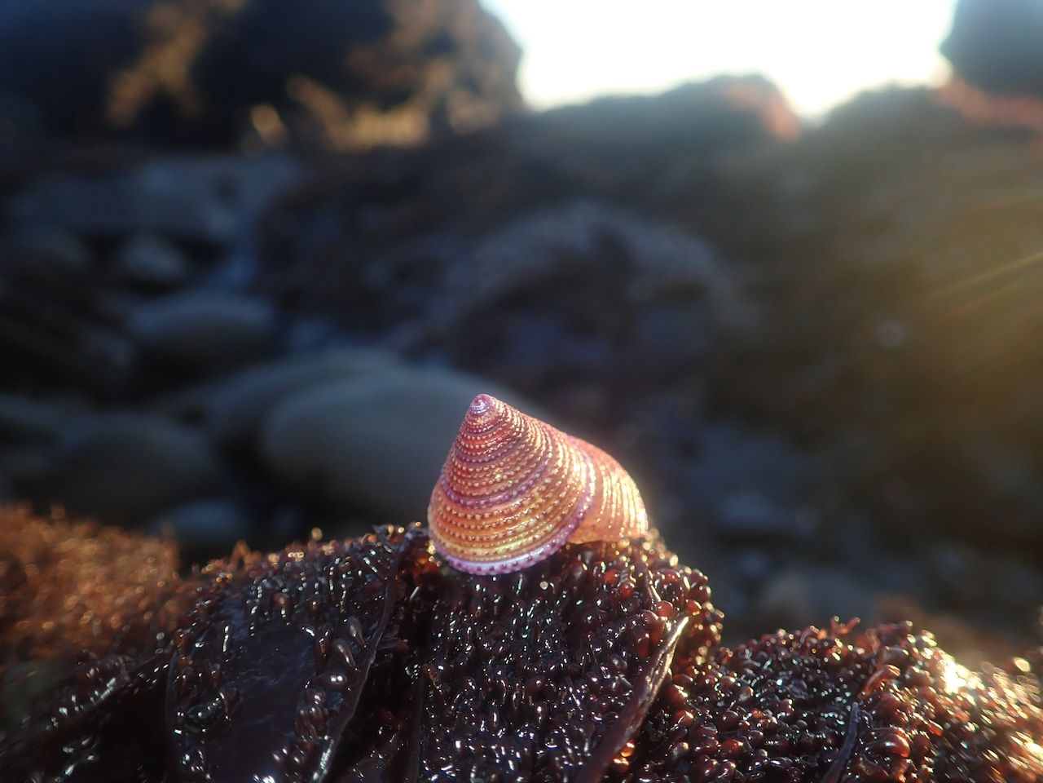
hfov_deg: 60.0
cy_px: 392
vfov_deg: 46.8
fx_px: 904
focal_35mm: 30
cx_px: 522
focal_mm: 5.5
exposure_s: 1/30
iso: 160
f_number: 6.3
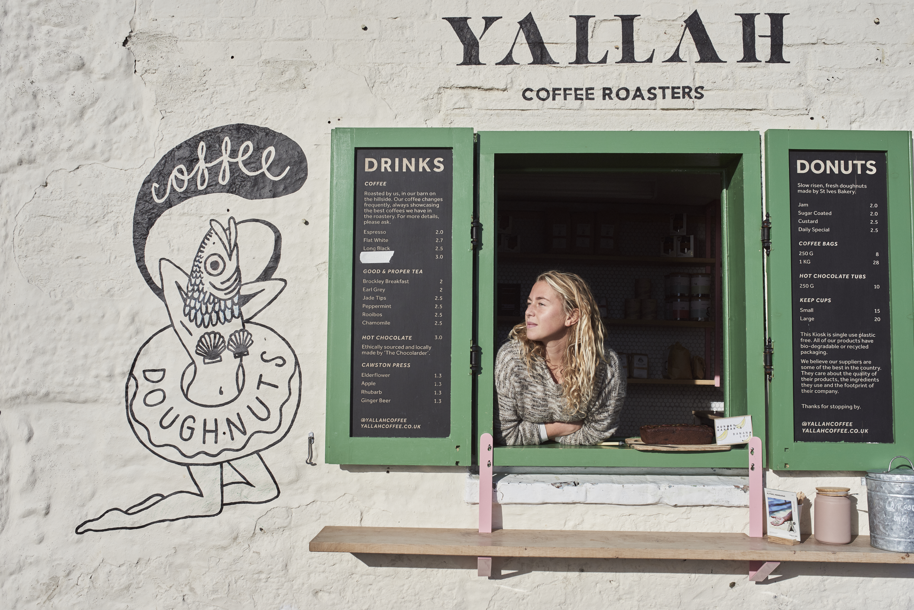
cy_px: 305
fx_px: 889
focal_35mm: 35
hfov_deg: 54.4
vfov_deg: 37.9
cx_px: 457
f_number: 6.3
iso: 200
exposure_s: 1/2000
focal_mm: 35
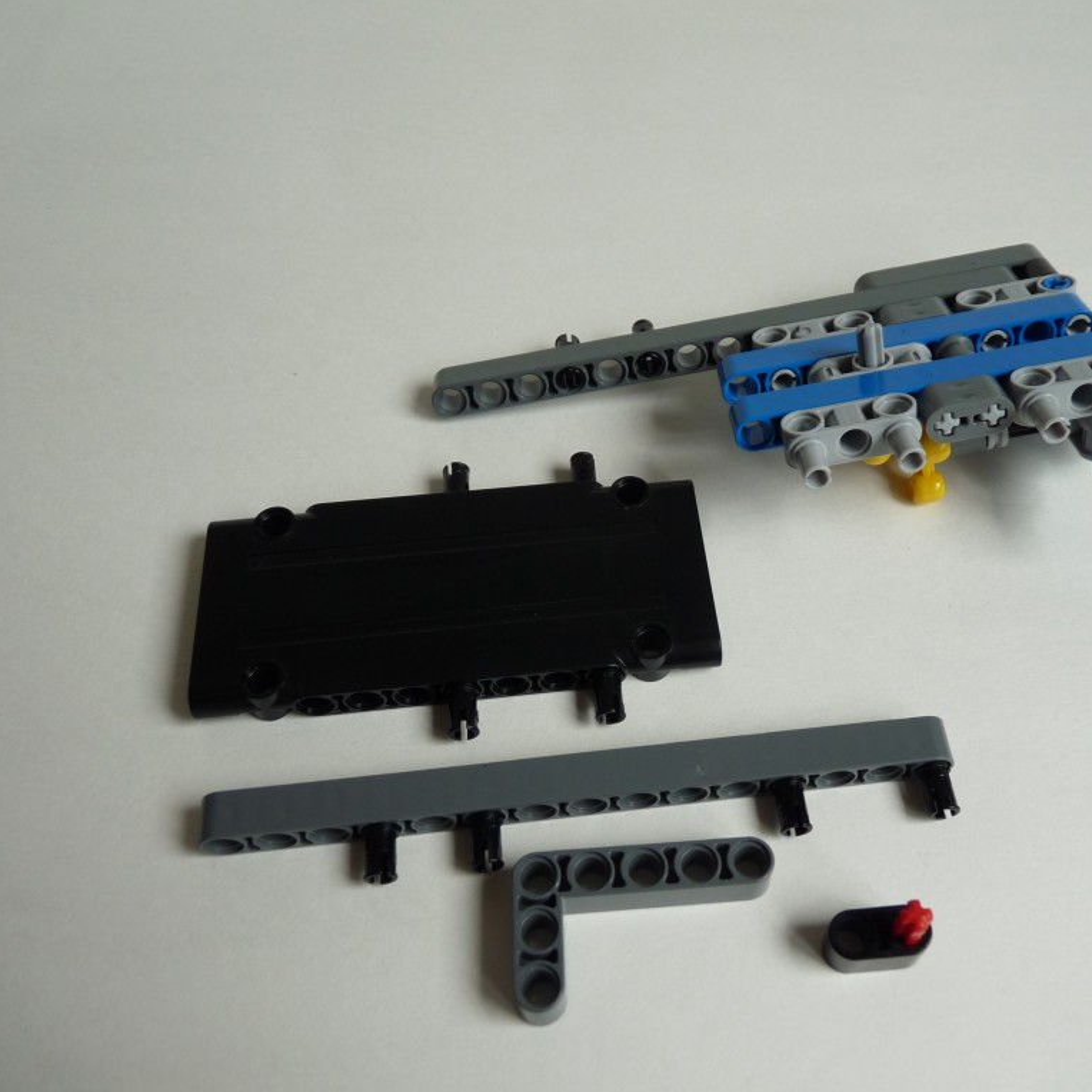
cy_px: 545
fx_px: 1142
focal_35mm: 32
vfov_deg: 51.1
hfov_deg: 50.6
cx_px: 683
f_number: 2.8
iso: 100
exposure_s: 1/100
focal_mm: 4.8
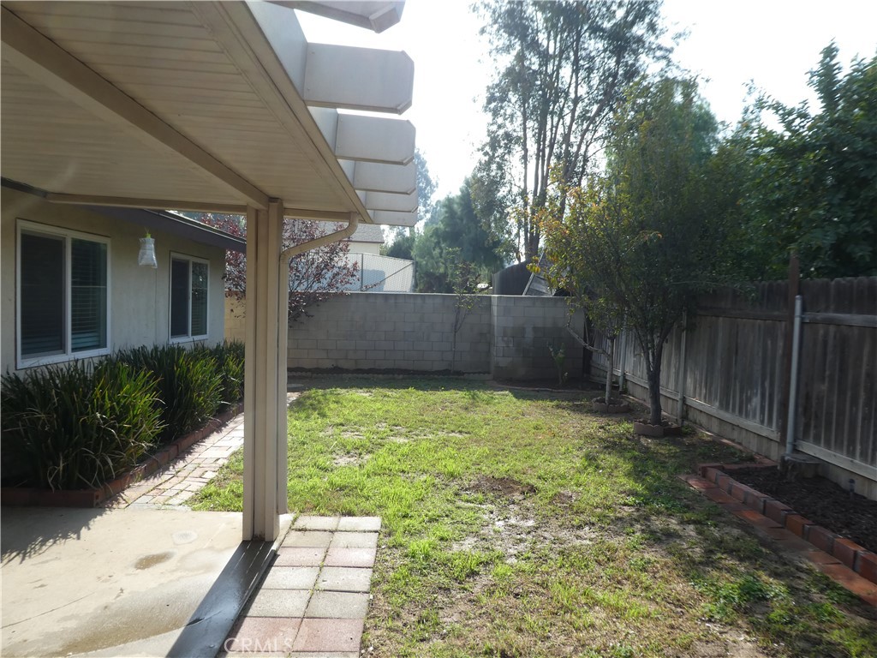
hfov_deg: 71.6
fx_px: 608
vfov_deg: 56.8
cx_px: 438
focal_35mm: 24
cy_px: 329
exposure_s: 1/400
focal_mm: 4.3
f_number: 3.3
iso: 80
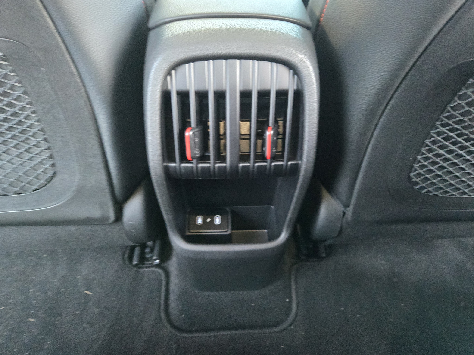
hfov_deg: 73.9
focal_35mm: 23
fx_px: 315
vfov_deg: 58.9
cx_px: 237
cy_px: 178
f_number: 1.8
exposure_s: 1/60
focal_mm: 5.4
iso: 1600
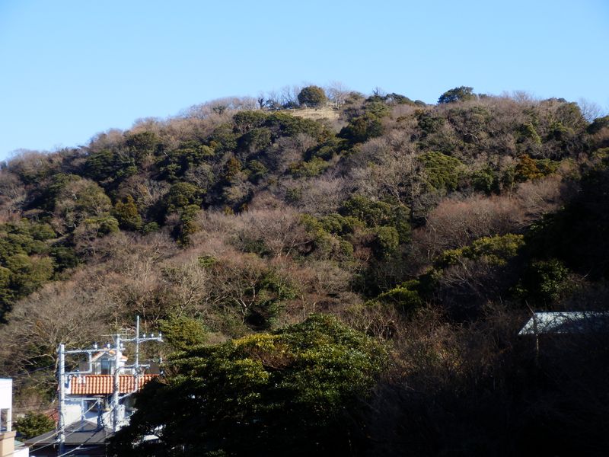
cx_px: 304
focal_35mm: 96
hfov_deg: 20.4
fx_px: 1689
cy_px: 228
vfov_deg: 15.4
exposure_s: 1/250
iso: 80
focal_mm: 17.1
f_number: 5.3
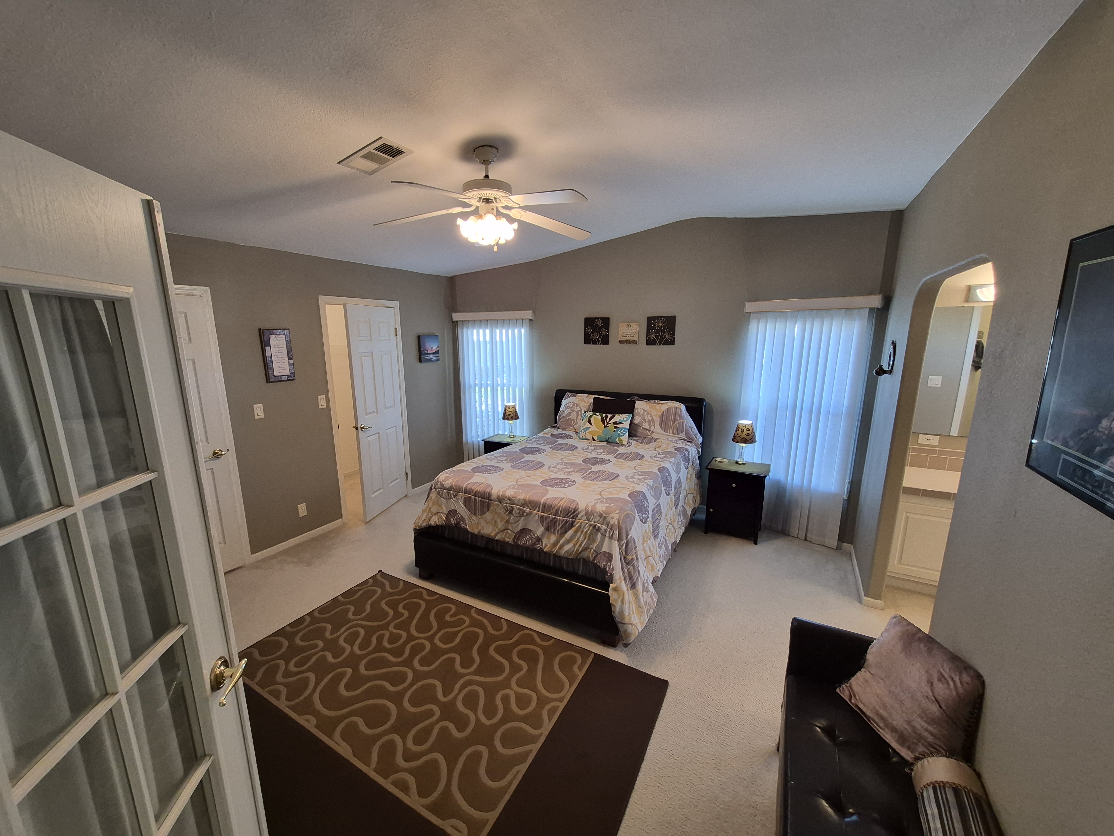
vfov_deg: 89.9
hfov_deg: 106.2
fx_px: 418
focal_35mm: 13
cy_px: 418
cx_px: 557
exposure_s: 1/60
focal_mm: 1.74
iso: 200
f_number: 2.2
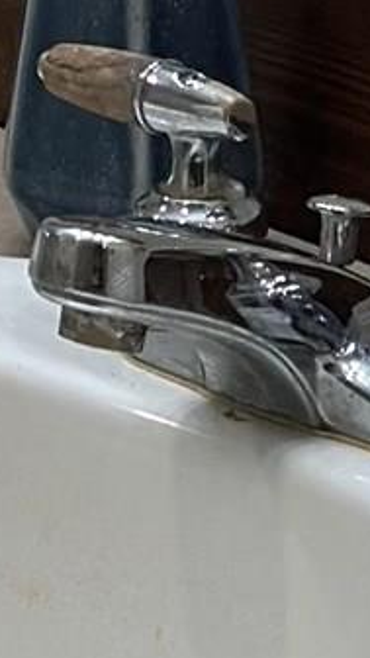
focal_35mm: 359
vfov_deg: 5.7
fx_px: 6262
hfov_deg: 3.3
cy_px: -1130
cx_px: -484
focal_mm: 6.86
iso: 64
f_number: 1.78
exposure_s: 1/120
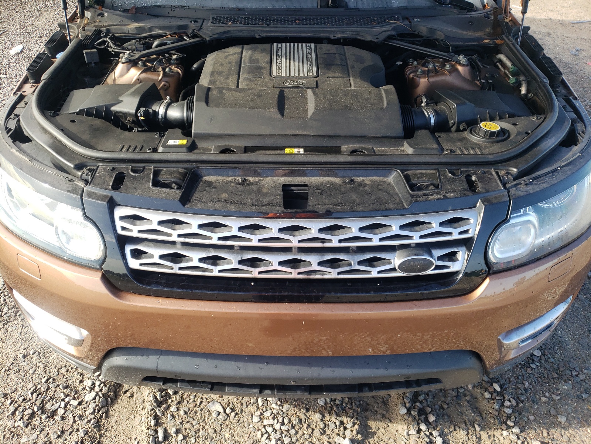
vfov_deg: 53.1
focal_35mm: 26
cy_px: 222
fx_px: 444
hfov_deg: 67.3
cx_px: 296
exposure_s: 1/526
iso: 50
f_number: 1.5
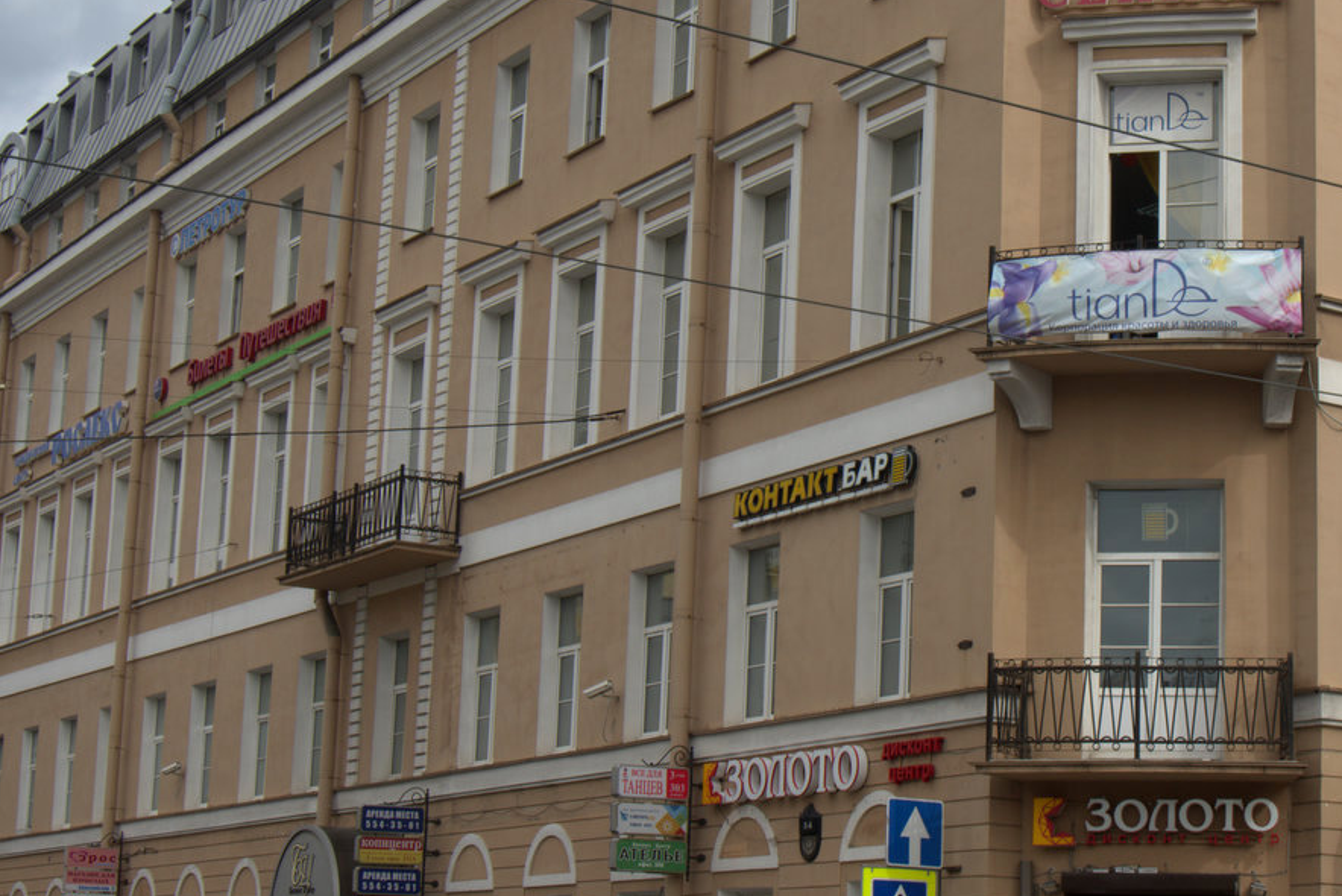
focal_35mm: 76
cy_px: 402
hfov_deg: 26.2
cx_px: 1044
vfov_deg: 18.0
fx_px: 2834
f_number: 11
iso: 200
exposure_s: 1/125
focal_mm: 28
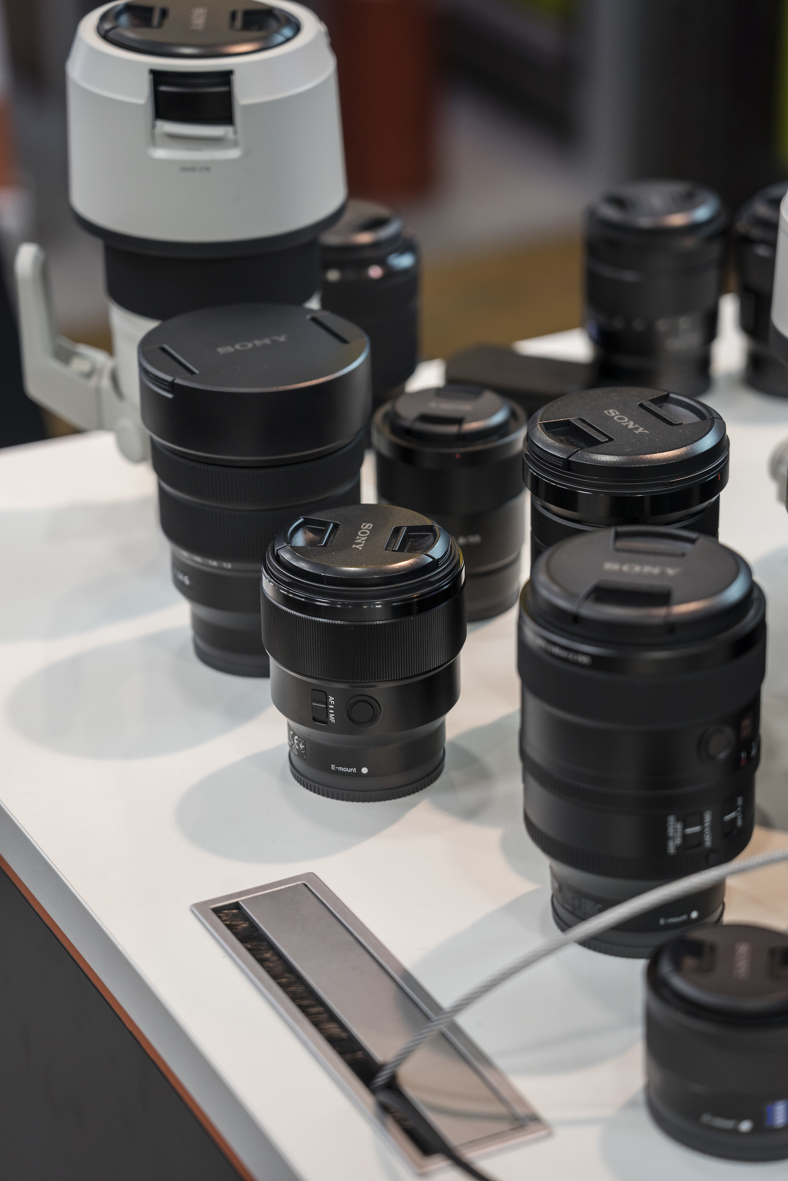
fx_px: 3447
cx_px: 394
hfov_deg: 13.0
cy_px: 590
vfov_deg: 19.5
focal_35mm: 105
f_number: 4
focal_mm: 105
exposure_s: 1/60
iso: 500
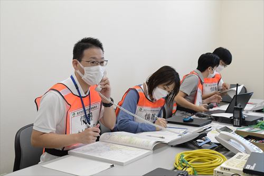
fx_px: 352
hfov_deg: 41.1
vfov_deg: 28.1
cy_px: 88
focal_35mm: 48
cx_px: 132
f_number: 6.3
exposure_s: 1/800
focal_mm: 32
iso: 3200
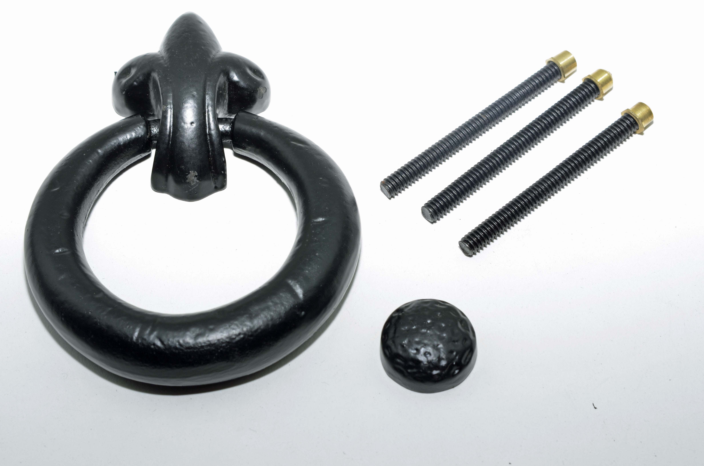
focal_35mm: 75
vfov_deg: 18.1
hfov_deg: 27.0
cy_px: 233
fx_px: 1464
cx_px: 352
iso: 250
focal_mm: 50
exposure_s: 1/200
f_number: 10
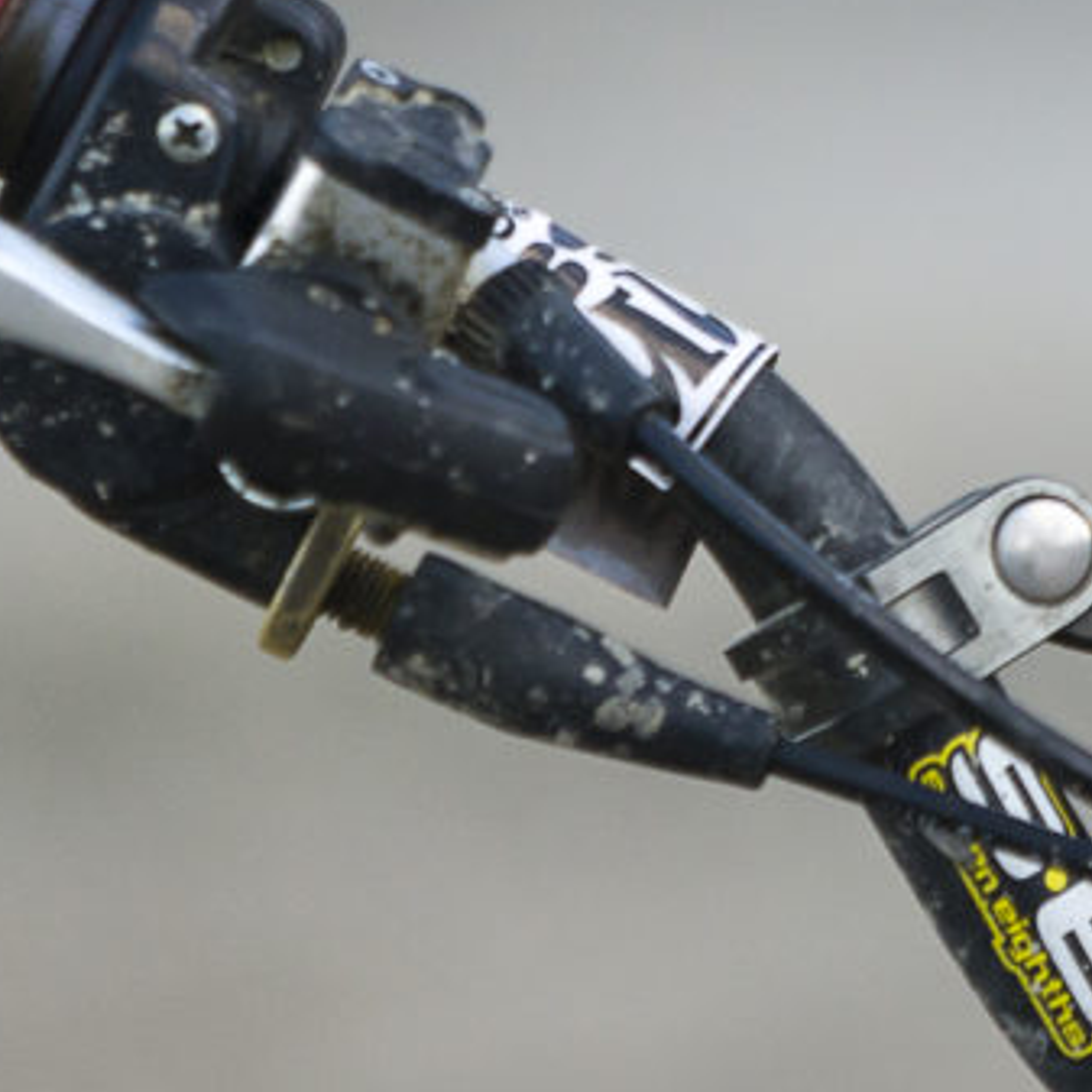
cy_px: -543
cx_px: 2388
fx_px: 39152
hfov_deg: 1.6
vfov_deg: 1.6
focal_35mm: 1097
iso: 400
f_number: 2.8
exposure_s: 1/640
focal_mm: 170
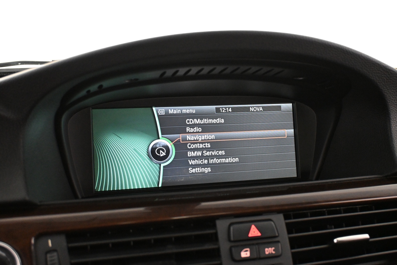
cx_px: 198
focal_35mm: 39
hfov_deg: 49.6
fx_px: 430
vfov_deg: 34.2
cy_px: 132
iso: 4000
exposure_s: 1/30
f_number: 4.5
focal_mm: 26
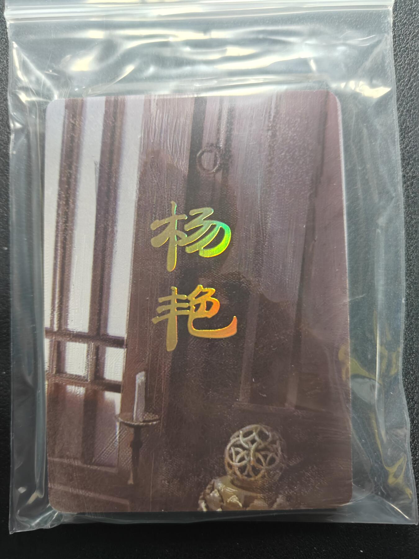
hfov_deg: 56.8
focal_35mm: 24
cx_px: 210
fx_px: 387
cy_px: 280
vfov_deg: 71.6
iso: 160
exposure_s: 1/48
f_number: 1.8
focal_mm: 5.59
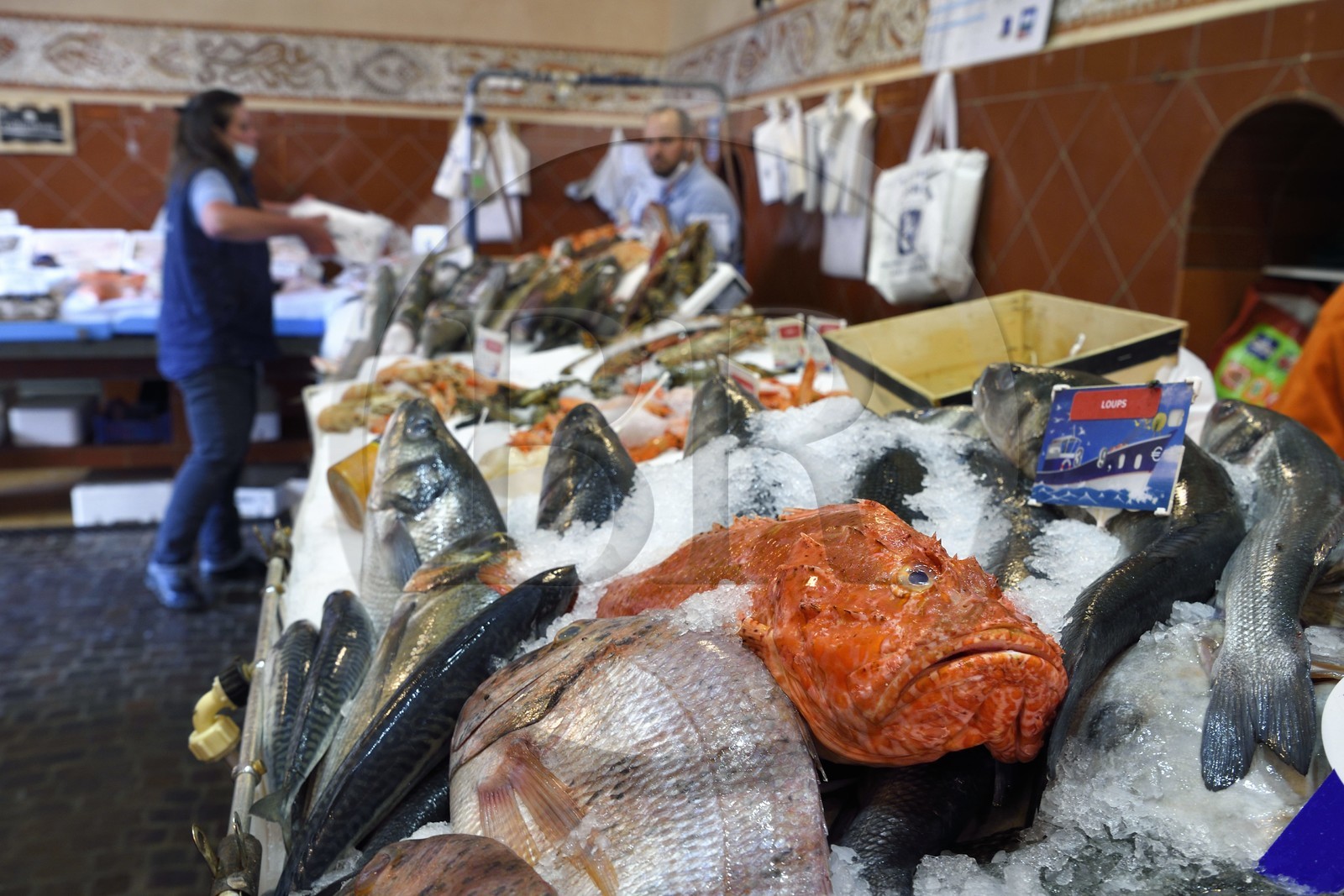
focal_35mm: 32
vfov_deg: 41.1
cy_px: 448
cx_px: 672
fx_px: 1195
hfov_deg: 58.7
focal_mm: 32
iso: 800
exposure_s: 1/50
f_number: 6.3
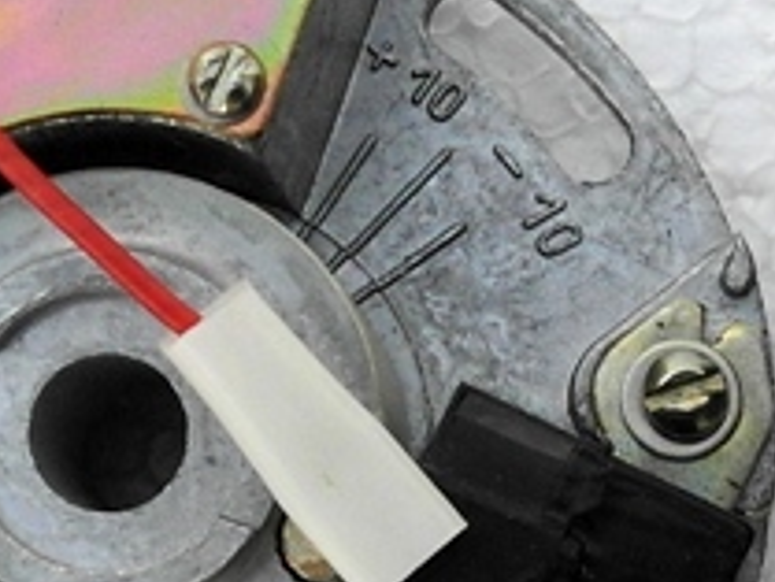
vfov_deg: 16.0
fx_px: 2061
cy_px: 456
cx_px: 627
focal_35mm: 92
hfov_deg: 21.0
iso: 100
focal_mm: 4.4
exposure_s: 1/250
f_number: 4
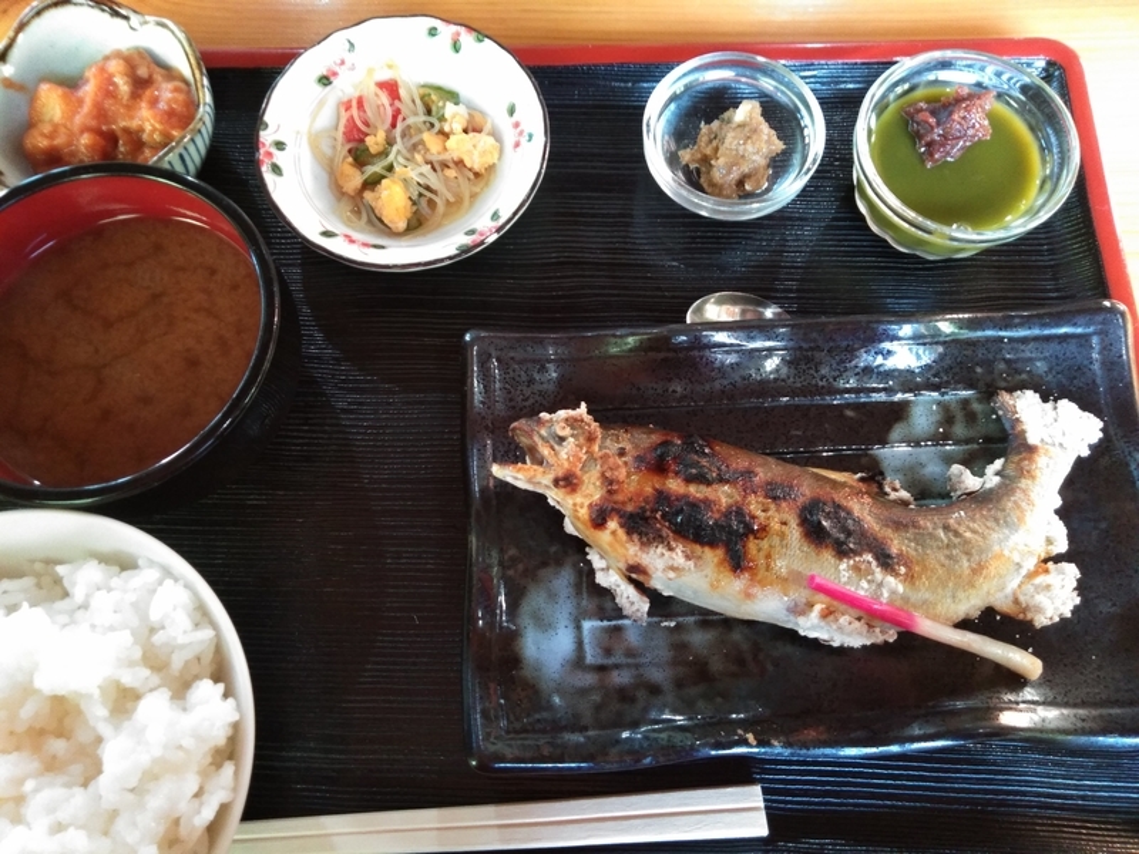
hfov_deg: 67.3
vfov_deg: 53.1
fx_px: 856
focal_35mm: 26
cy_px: 427
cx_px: 570
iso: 253
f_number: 2.2
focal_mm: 3.46
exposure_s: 1/25
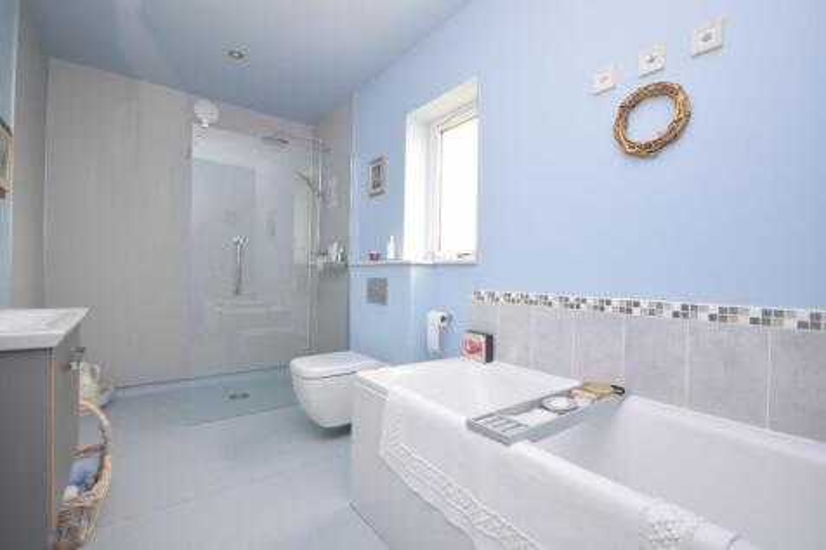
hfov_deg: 95.0
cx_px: 413
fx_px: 378
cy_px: 275
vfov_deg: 72.0
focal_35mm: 16
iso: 320
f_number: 4.2
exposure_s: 1/15
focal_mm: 11
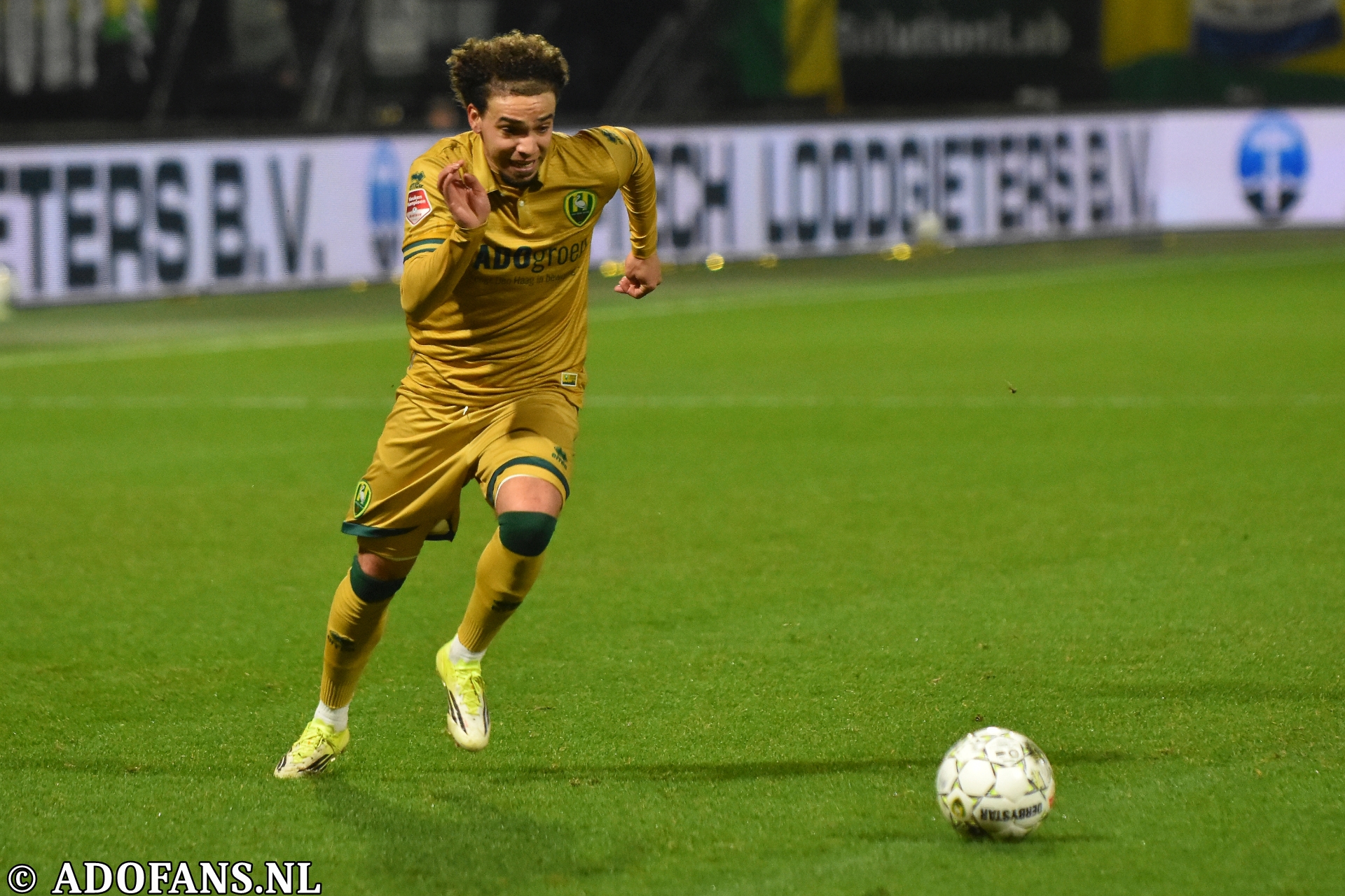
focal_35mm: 270
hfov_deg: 7.6
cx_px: 672
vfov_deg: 5.1
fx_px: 10087
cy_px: 448
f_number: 2.8
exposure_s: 1/800
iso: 4000
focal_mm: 180
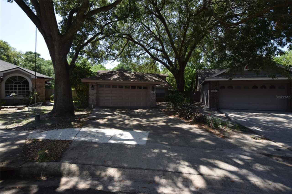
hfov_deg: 100.4
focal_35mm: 15
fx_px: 122
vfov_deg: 77.3
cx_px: 146
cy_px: 97
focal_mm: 10
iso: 100
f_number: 6.3
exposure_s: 1/160
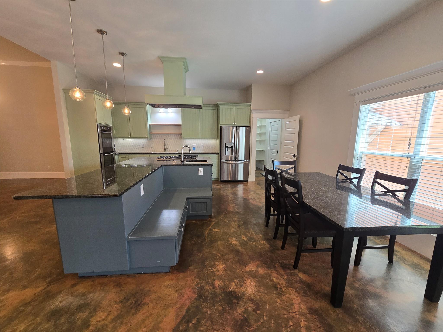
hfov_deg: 106.2
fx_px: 166
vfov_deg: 89.9
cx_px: 222
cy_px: 166
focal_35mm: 13
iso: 160
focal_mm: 2.2
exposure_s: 1/60
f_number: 2.2
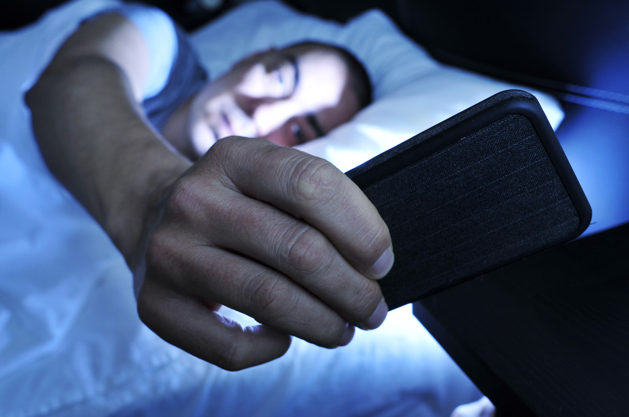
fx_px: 523
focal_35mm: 30
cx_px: 314
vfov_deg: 43.5
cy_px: 208
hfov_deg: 62.0
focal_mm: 20
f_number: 5.6
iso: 200
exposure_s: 1/125
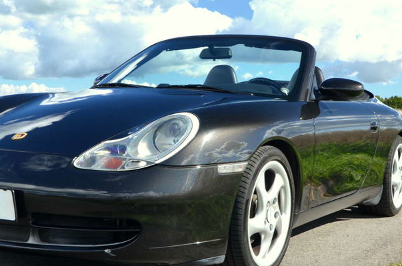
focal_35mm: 42
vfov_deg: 31.7
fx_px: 468
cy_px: 133
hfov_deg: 46.3
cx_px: 165
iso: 200
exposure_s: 1/200
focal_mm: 22
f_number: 7.1
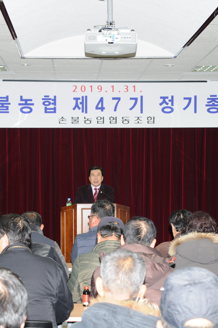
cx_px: 90
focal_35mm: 86
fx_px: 781
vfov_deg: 23.6
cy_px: 164
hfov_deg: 15.9
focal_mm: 38
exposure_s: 1/60
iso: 320
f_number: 5.6
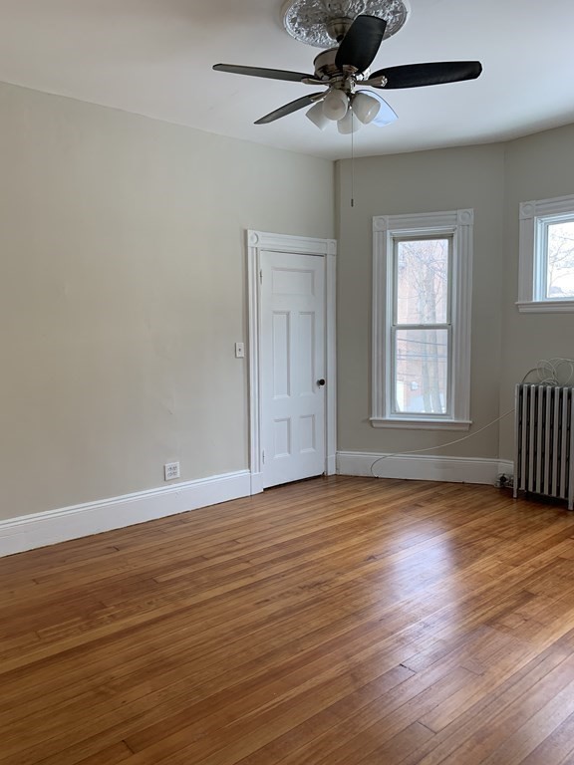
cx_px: 287
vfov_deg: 67.3
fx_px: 575
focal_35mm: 26
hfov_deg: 53.1
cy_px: 382
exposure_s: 1/121
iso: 80
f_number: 1.8
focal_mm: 4.25
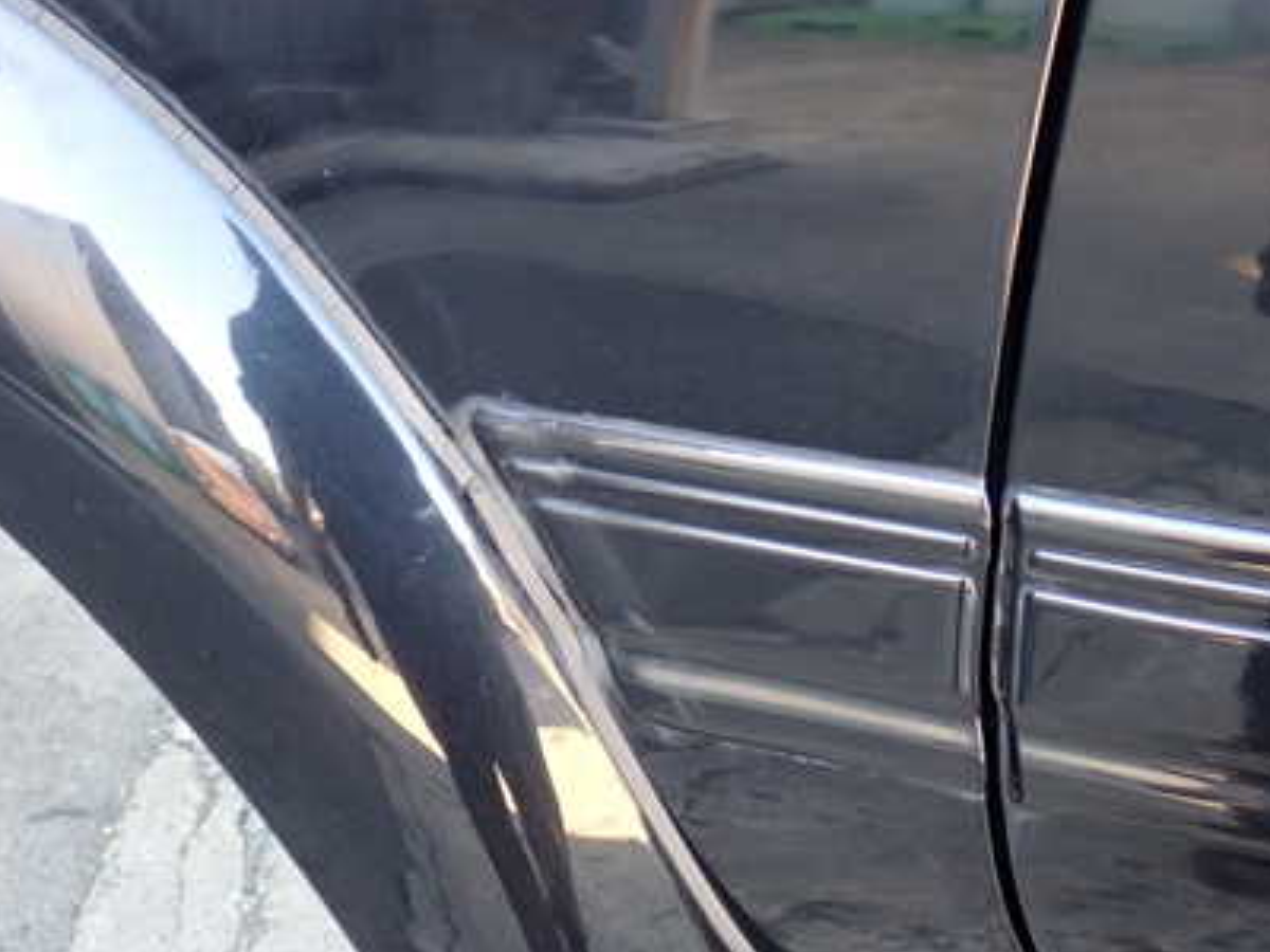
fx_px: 1981
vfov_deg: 27.0
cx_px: 464
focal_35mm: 54
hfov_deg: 35.3
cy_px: 578
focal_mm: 6.37
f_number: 2.5
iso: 200
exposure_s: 1/40
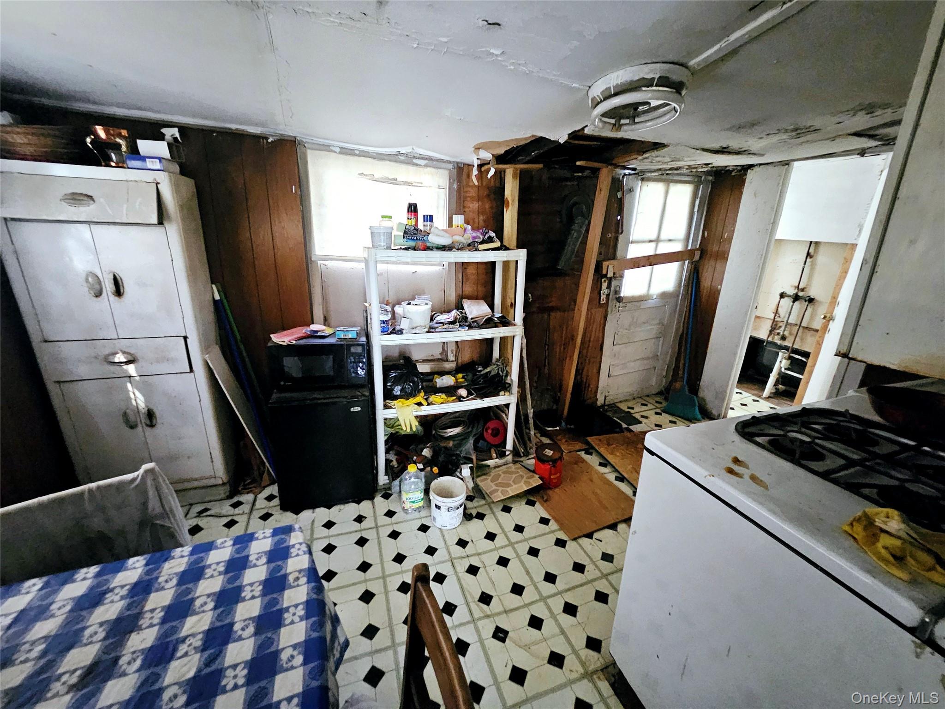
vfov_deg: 89.9
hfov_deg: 106.2
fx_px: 355
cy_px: 354
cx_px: 472
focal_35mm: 13
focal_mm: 1.7
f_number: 2.2
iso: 1000
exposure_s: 1/24
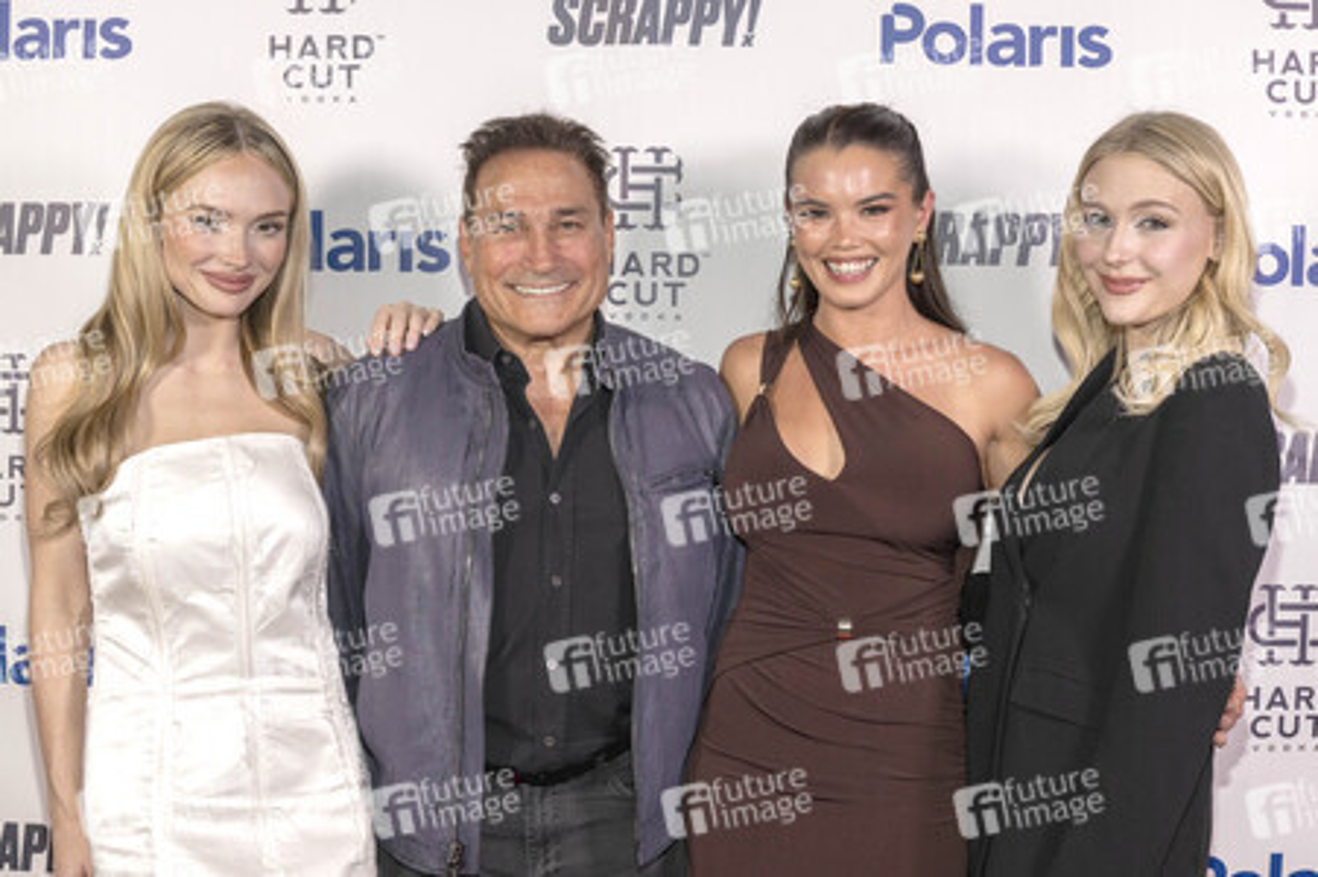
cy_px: 438
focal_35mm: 46
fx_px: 1683
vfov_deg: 29.2
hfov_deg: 42.8
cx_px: 659
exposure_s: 1/200
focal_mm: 46
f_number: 5
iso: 800
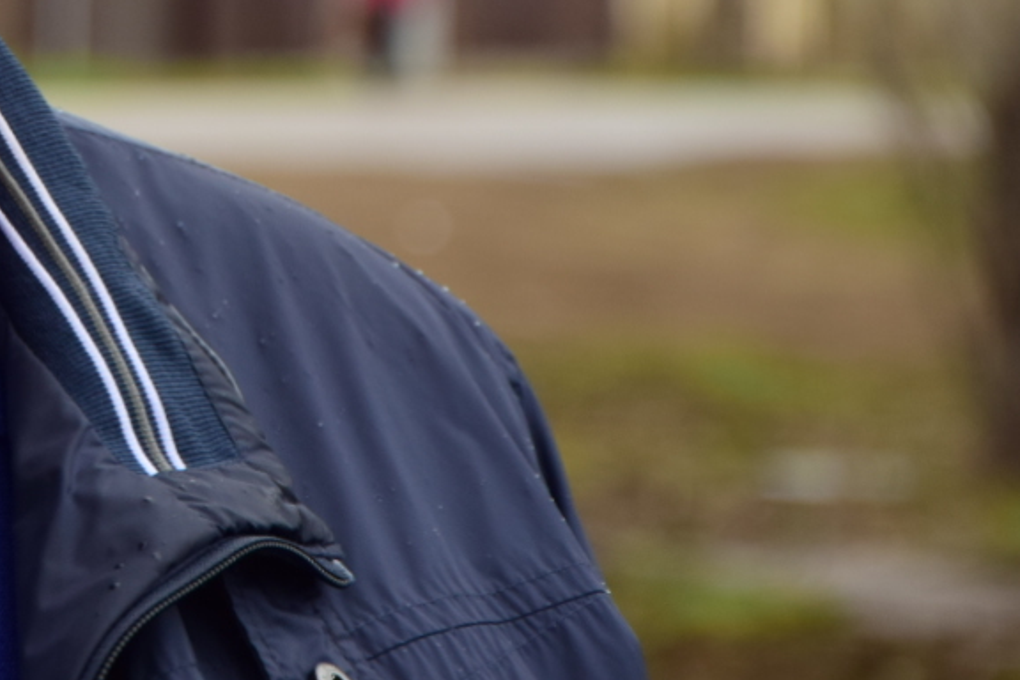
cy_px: -271
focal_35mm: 316
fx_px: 8964
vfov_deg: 4.3
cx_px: -41
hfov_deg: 6.5
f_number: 5.3
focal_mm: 75
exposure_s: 1/125
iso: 100
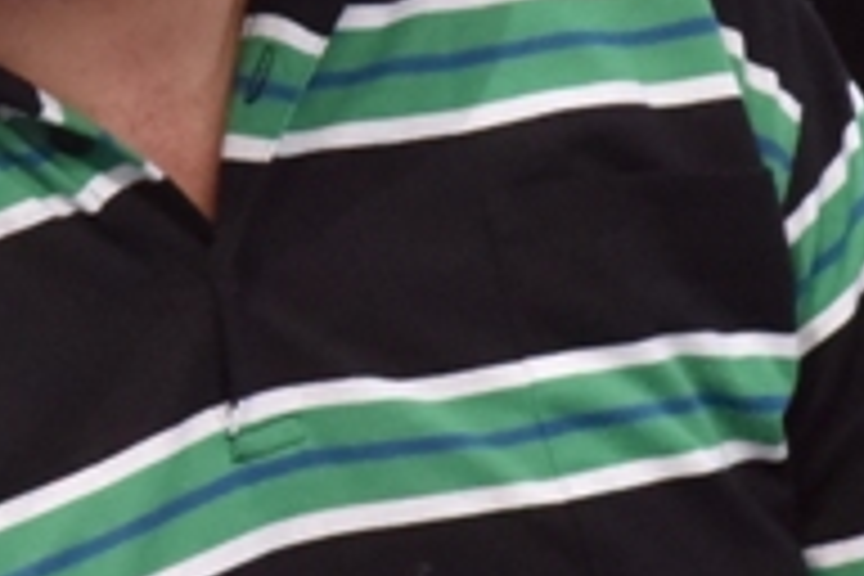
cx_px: 198
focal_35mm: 640
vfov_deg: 2.1
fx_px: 15359
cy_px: -146
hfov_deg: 3.2
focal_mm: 120
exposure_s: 1/1250
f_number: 18
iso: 2500
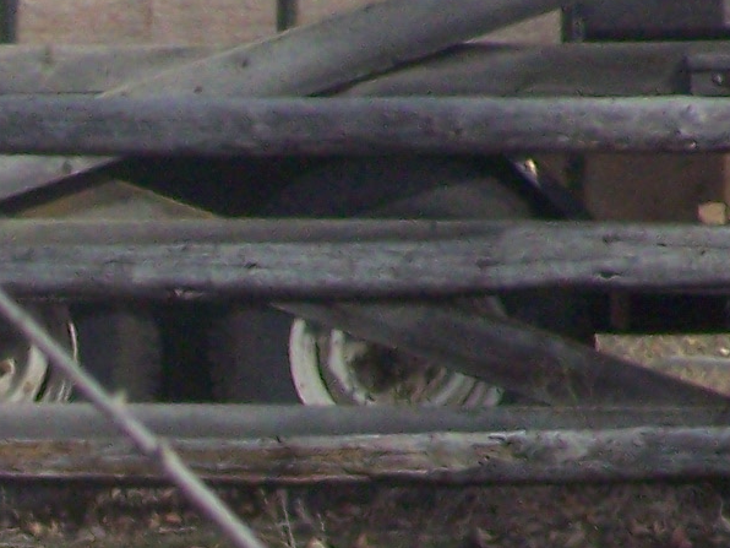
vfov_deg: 1.1
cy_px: 984
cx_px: -239
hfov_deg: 1.4
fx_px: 29144
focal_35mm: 1382
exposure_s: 1/800
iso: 160
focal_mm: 44.4
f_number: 5
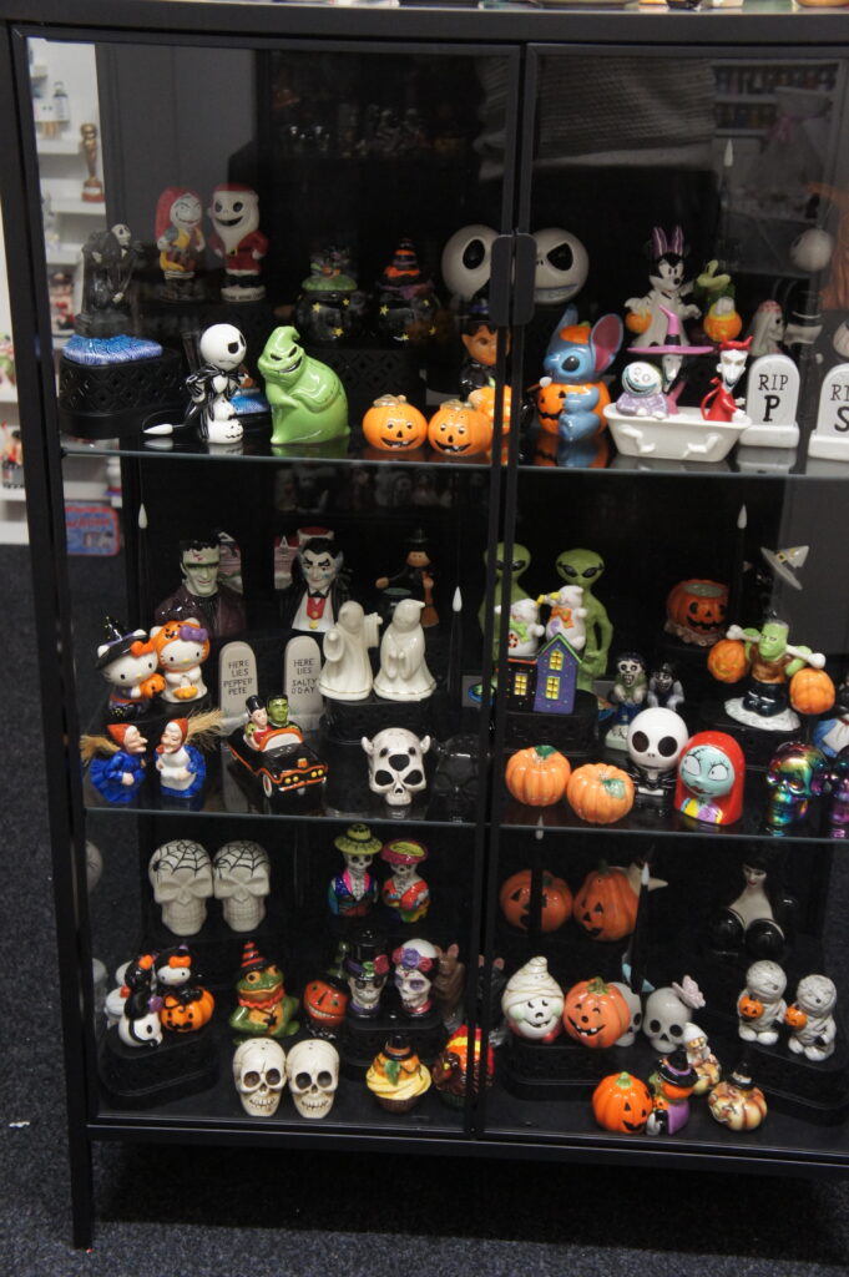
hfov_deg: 29.8
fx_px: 1594
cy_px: 638
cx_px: 424
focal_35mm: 45
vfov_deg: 43.6
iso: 1600
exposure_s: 1/25
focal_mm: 30
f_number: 4
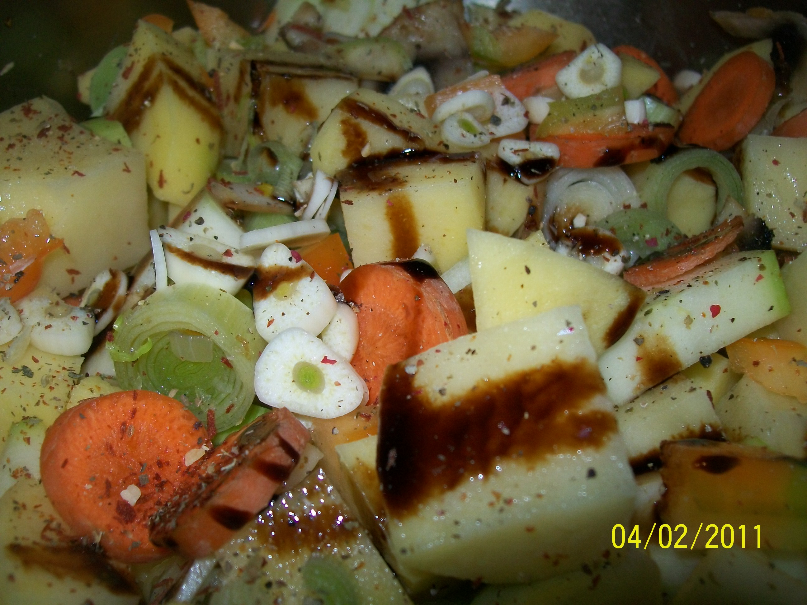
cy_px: 302
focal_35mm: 36
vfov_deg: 39.7
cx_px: 404
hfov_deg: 51.4
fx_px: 839
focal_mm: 6
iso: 80
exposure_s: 1/30
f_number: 2.7
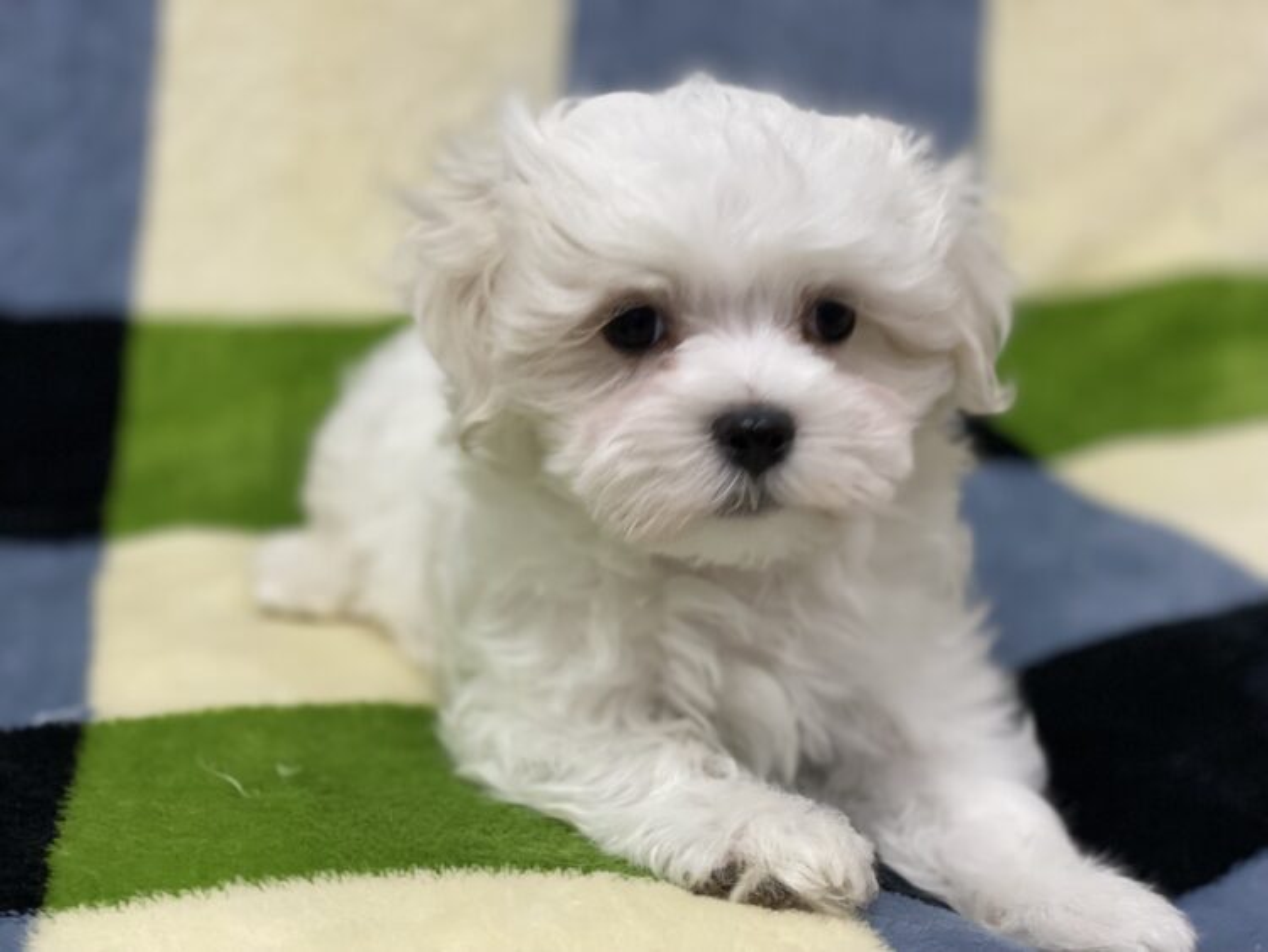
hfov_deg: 36.8
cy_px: 476
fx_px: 1905
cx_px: 634
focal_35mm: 52
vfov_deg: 28.0
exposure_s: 1/40
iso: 125
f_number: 2
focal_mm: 6
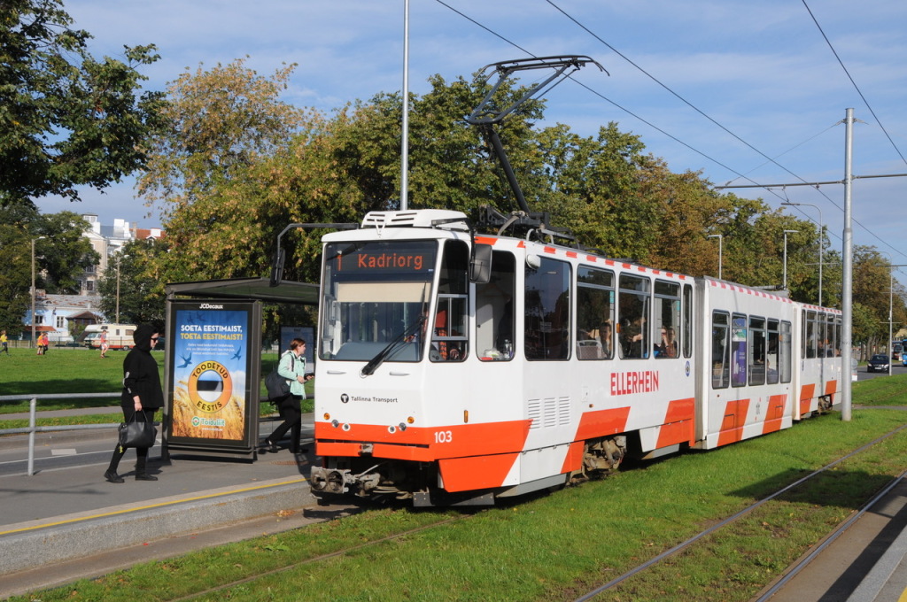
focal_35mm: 46
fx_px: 1170
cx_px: 454
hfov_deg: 42.4
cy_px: 301
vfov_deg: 28.9
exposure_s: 1/500
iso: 320
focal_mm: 31
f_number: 11
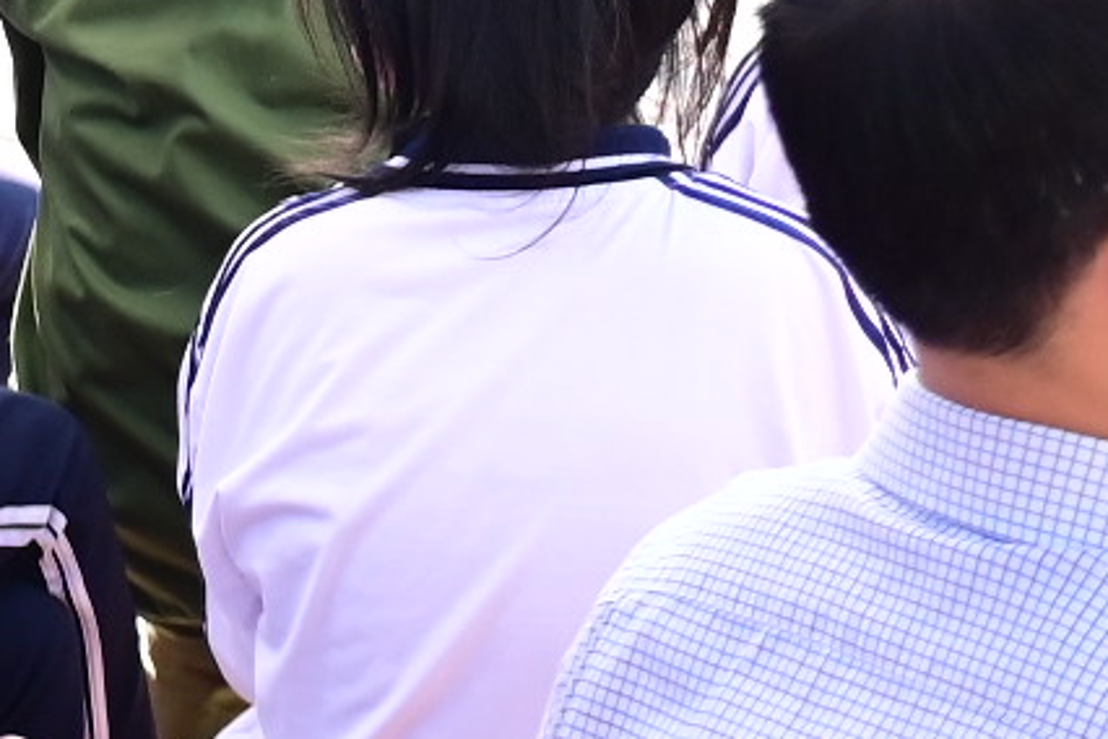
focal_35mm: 185
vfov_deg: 7.1
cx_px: -198
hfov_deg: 10.9
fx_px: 5693
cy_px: -890
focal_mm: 27
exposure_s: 1/200
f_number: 4
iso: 400
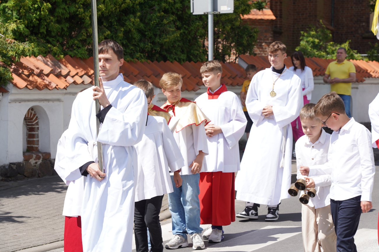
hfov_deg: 19.5
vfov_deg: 13.0
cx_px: 190
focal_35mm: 105
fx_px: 1105
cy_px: 126
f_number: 8
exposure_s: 1/160
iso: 100
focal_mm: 105
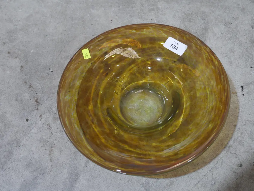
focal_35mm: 44
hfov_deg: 42.9
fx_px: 323
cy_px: 96
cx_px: 127
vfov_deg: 32.9
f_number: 4.7
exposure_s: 1/60
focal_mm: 22
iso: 500
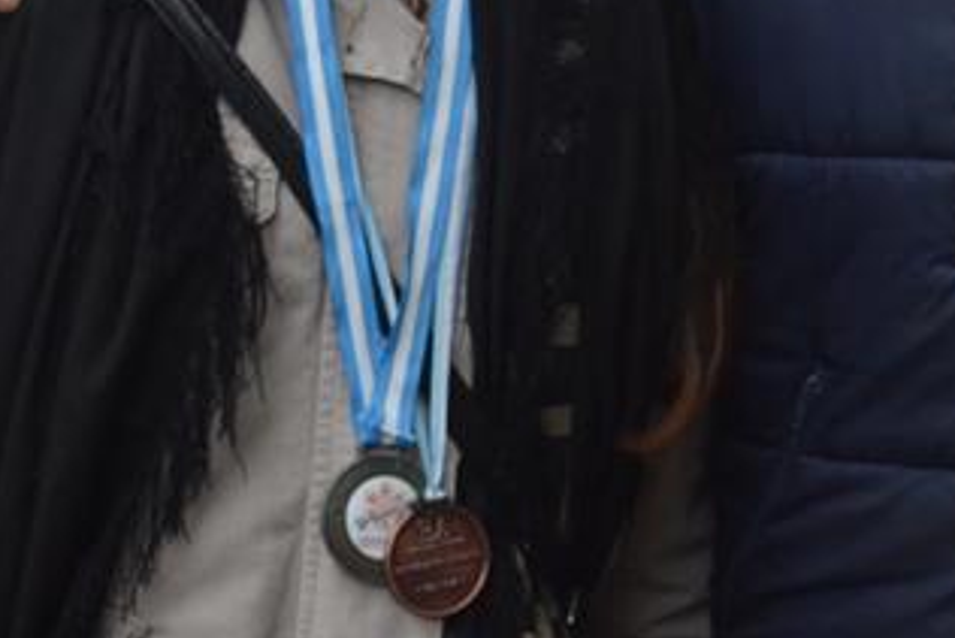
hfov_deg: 9.8
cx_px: 1708
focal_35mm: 200
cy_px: 0
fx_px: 5308
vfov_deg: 6.9
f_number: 6.3
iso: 100
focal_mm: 26
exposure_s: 1/160
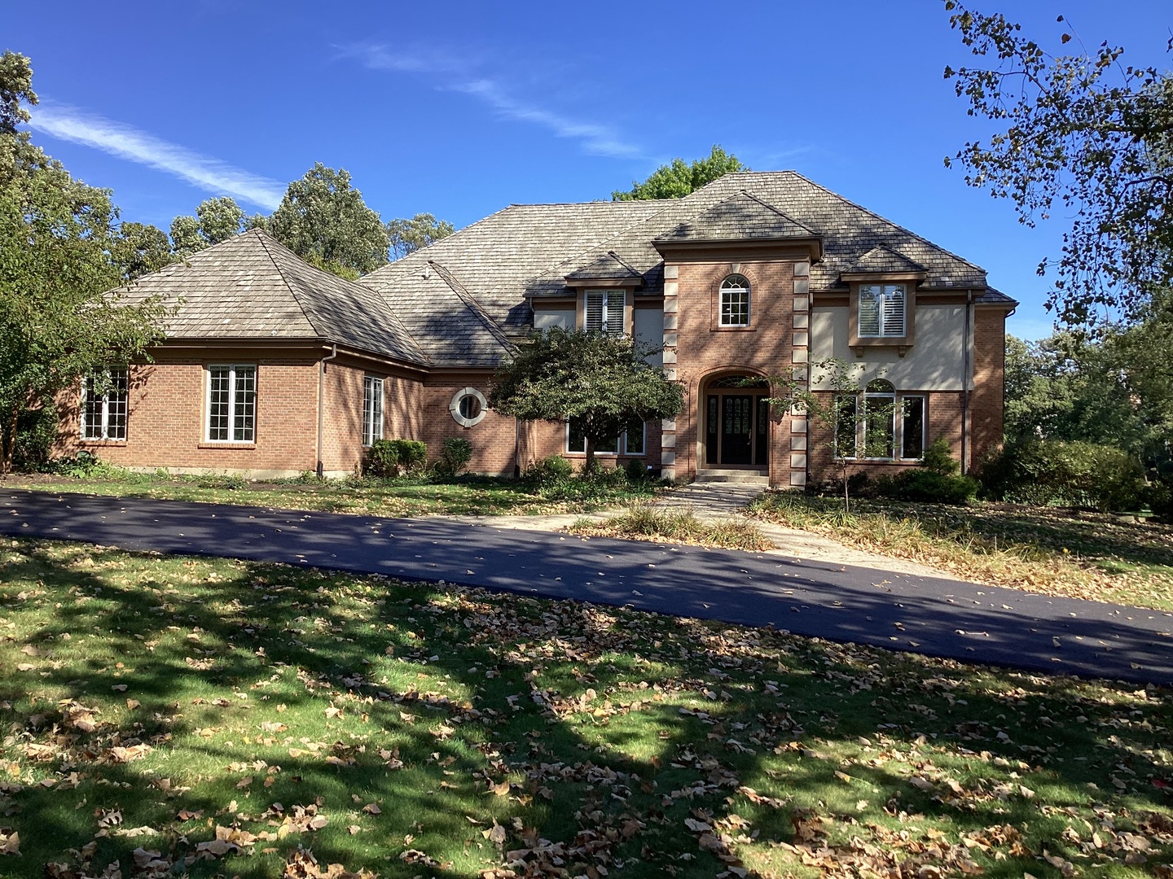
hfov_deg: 58.4
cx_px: 586
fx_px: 1050
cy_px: 440
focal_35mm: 31
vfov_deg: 45.4
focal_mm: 3.3
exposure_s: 1/679
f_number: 2.4
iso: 25
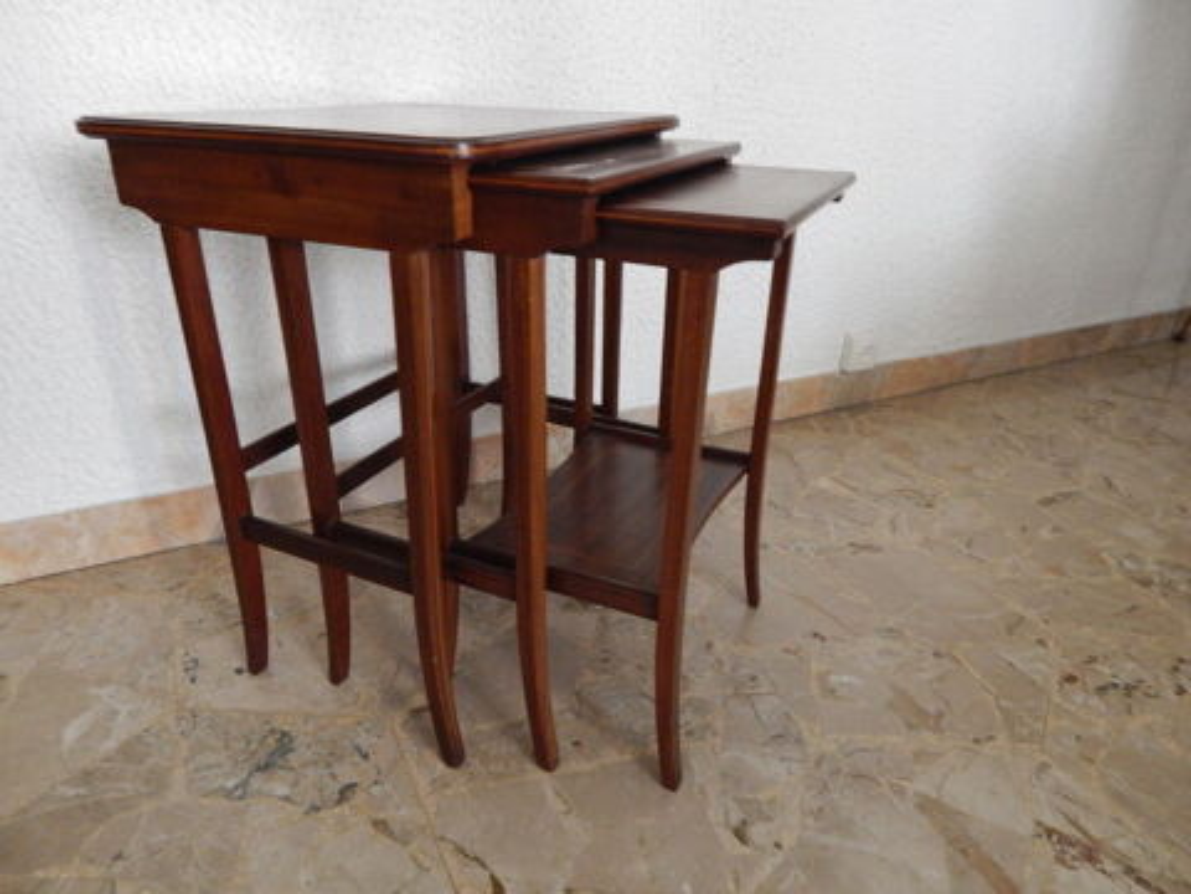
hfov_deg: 73.9
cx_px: 596
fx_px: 791
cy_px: 447
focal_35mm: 23
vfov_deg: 58.9
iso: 450
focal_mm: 4
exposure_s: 1/8
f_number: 3
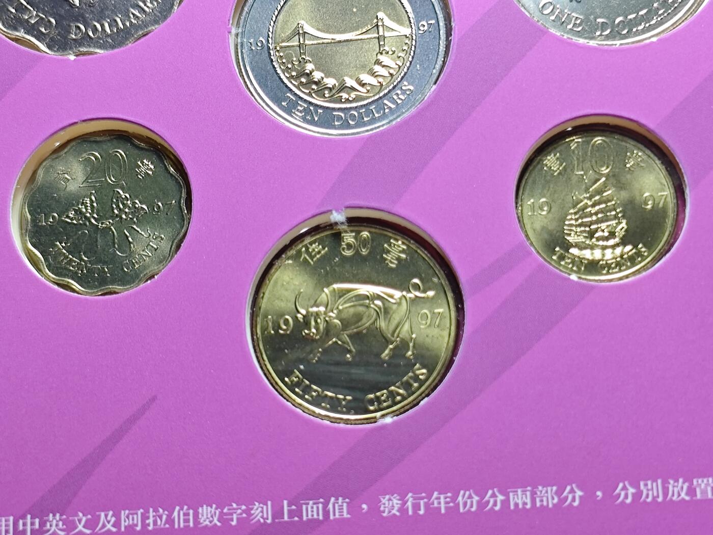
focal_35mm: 66
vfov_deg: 22.3
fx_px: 1359
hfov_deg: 29.4
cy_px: 268
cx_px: 356
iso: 250
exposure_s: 1/84.8
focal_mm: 5.84
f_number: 1.6
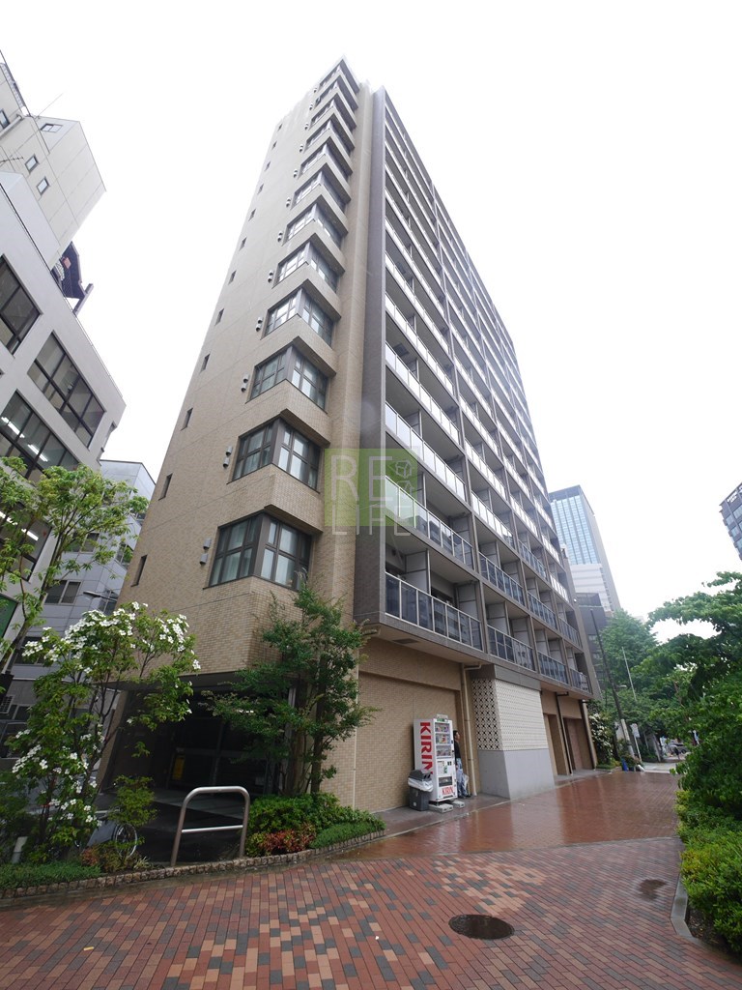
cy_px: 495
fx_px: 400
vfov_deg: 102.1
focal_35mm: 14
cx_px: 371
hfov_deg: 85.7
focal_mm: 7
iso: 160
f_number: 4.5
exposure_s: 1/160
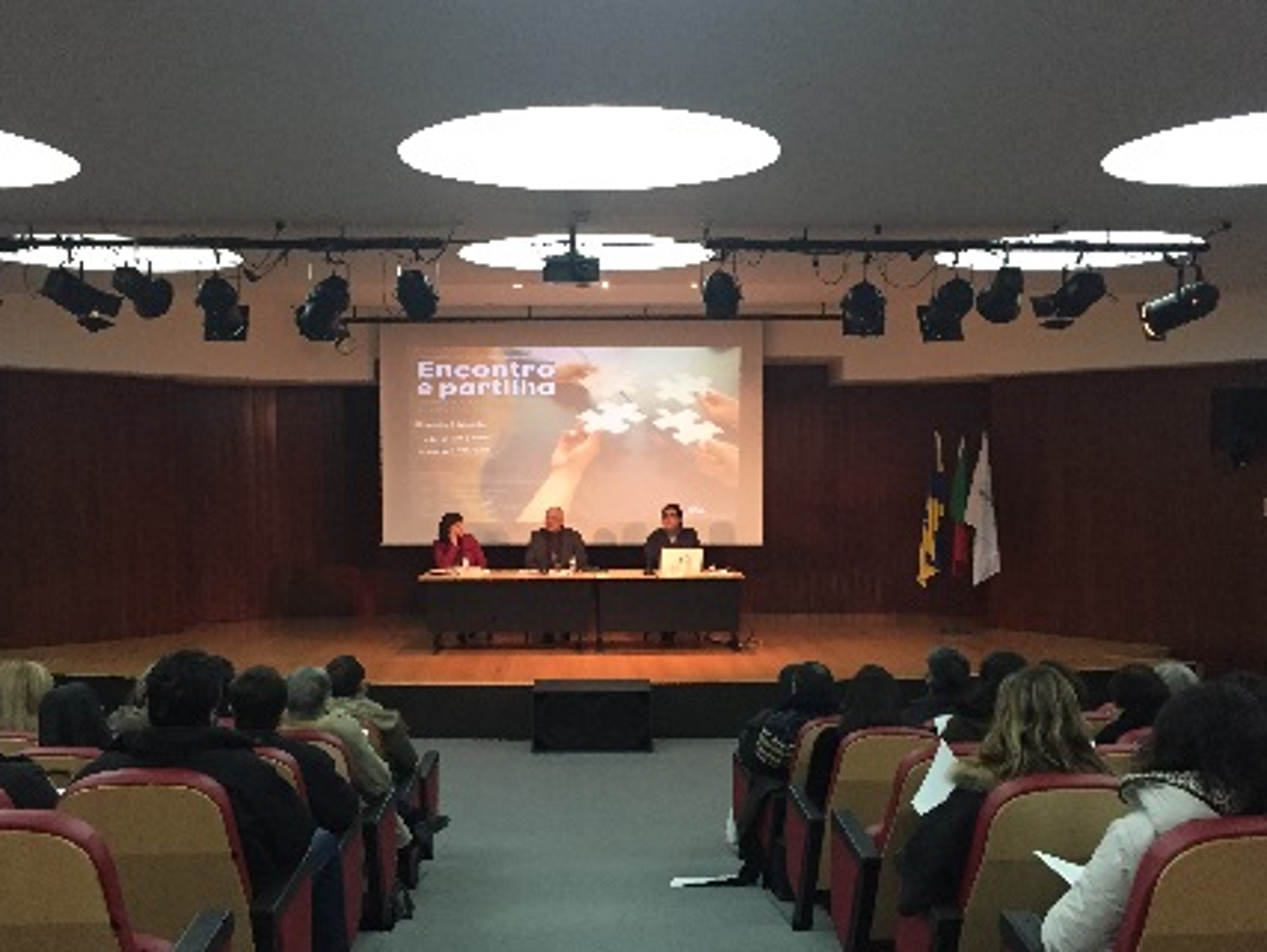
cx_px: 596
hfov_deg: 48.9
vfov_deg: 37.6
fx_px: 1392
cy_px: 566
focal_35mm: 38
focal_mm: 4.15
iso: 320
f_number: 2.2
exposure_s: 1/25
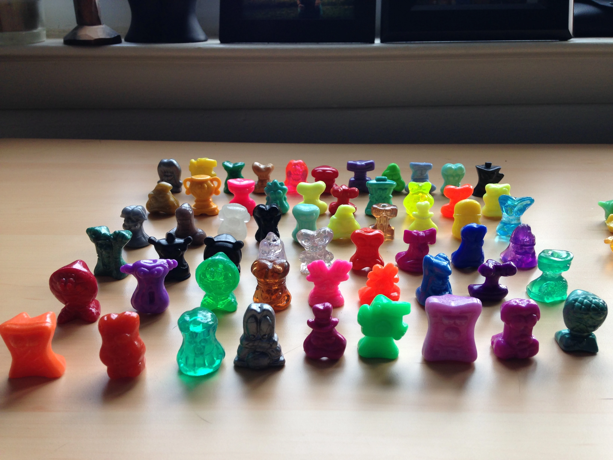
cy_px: 230
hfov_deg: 55.4
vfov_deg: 42.9
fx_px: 584
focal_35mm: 33
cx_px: 306
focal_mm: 4.12
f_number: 2.4
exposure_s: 1/60
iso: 50
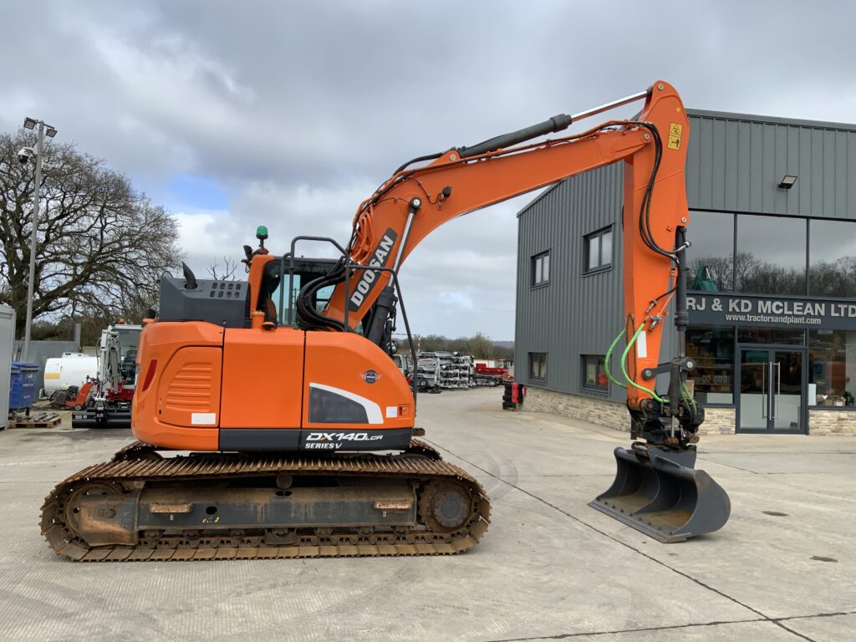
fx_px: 717
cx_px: 428
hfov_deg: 61.7
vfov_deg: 48.2
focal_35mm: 29
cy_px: 321
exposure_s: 1/728
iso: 16
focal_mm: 3
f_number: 1.8
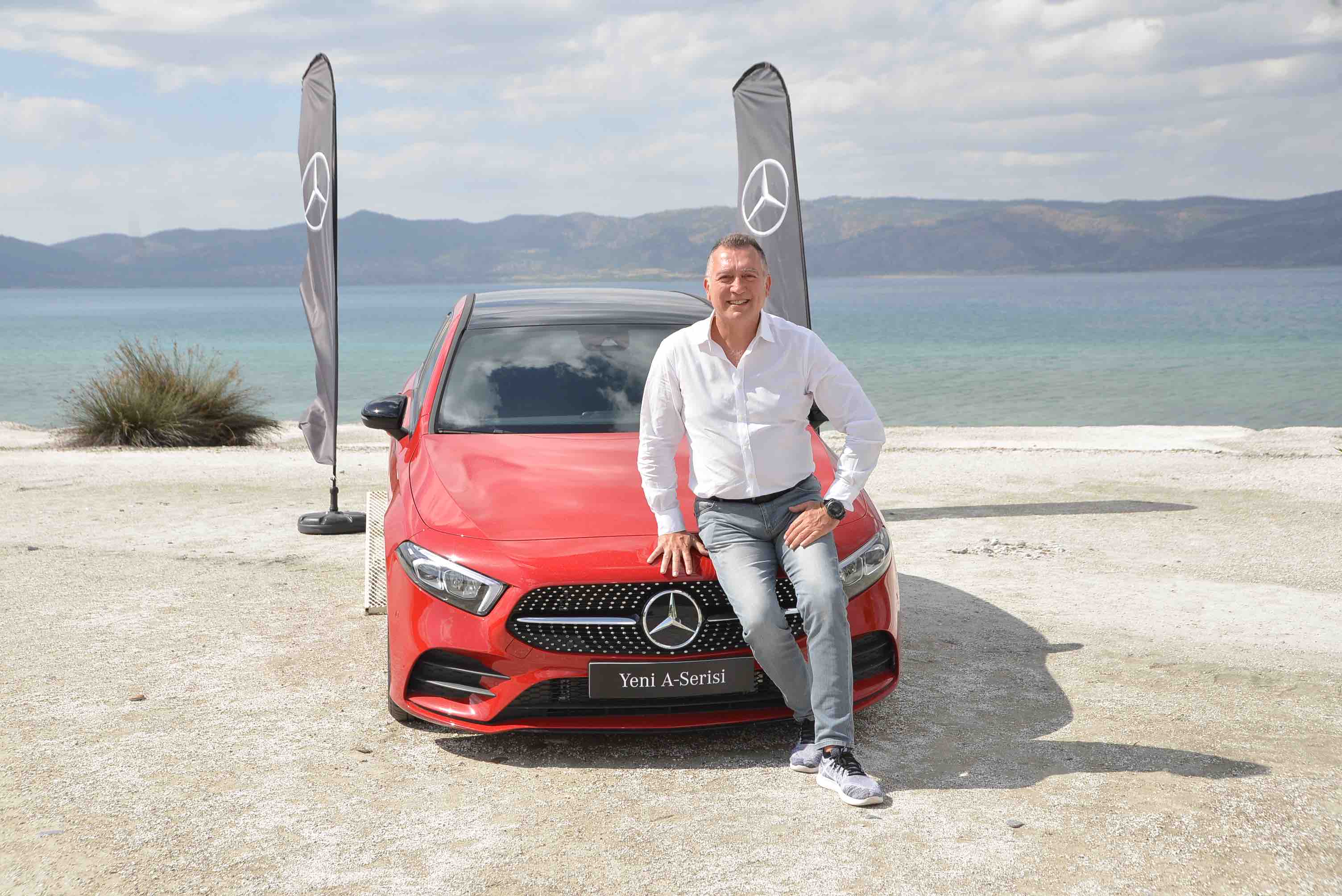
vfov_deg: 28.1
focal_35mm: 48
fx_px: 1790
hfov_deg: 41.1
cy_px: 448
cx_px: 671
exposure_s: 1/3200
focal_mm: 48
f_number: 8
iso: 1000
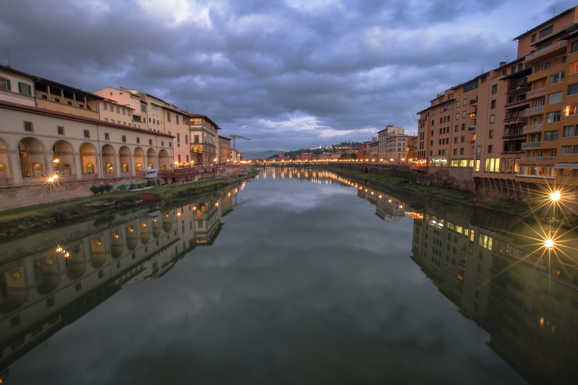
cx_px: 289
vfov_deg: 73.7
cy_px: 192
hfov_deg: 96.7
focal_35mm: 16
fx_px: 257
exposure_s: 8
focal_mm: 16
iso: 100
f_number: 14
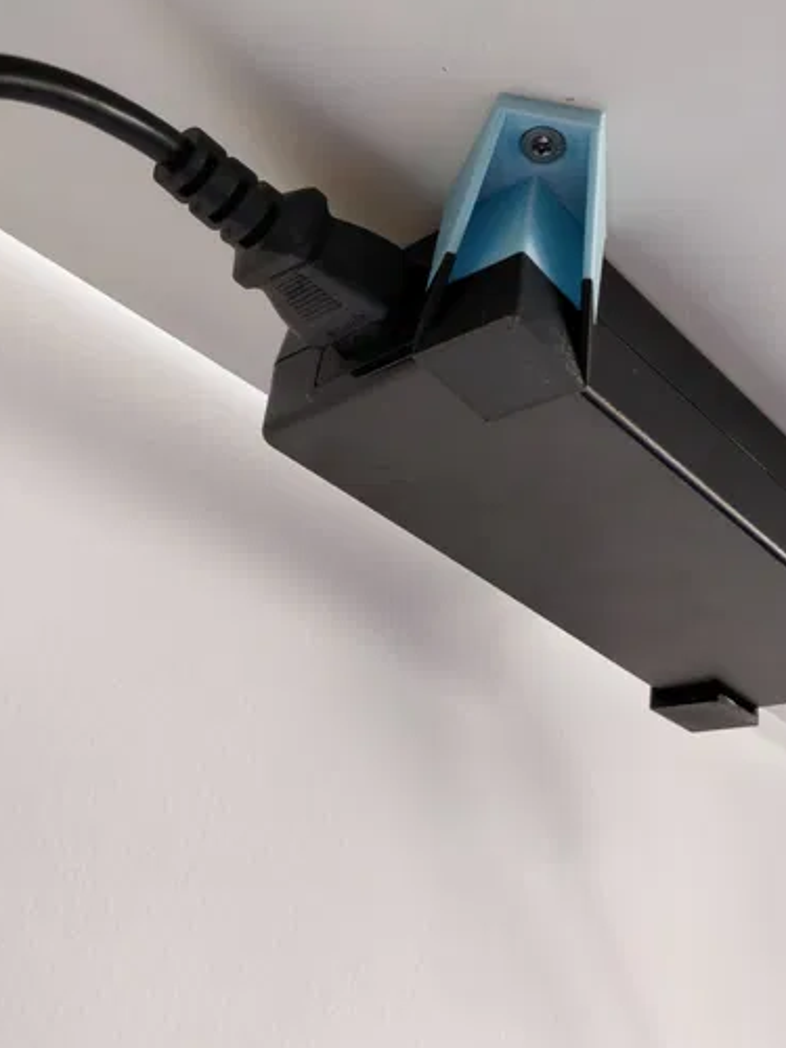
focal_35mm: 30
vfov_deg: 59.6
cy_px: 437
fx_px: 908
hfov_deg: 46.6
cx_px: 462
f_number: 1.7
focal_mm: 4.1
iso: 800
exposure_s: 1/50
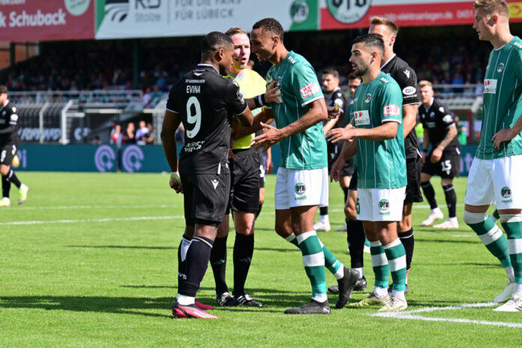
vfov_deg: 10.5
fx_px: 1885
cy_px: 174
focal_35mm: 130
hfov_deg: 15.8
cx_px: 261
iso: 400
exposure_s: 1/3200
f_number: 4
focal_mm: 130
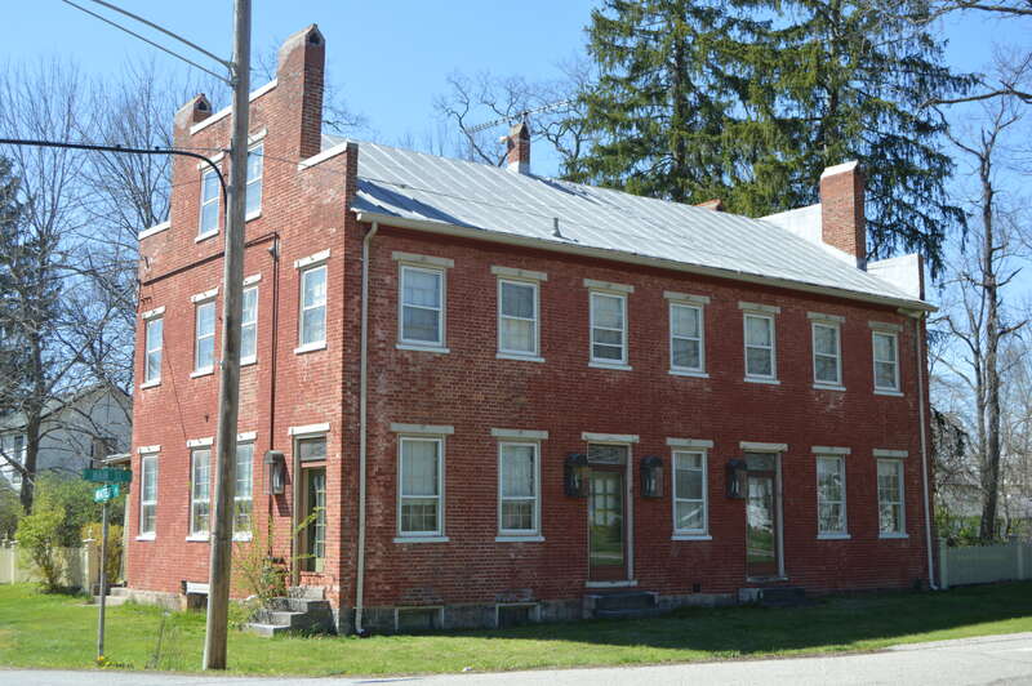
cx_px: 516
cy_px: 343
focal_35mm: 45
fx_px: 1289
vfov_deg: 29.8
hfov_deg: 43.6
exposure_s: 1/200
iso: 100
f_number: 7.1
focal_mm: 30
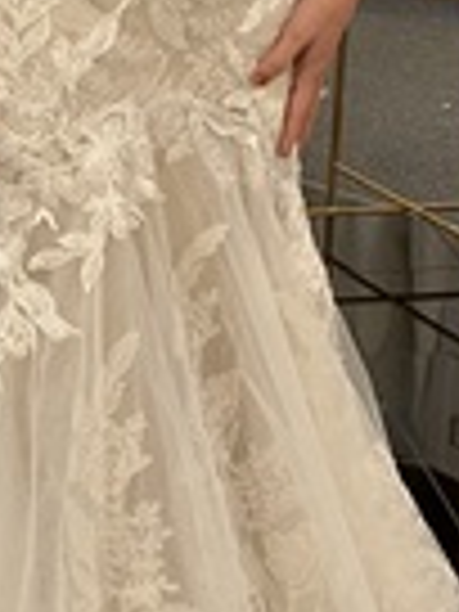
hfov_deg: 17.3
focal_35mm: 84
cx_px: 32
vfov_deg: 22.9
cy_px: 99
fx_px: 1485
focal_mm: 4.25
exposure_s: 1/60
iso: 160
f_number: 1.8
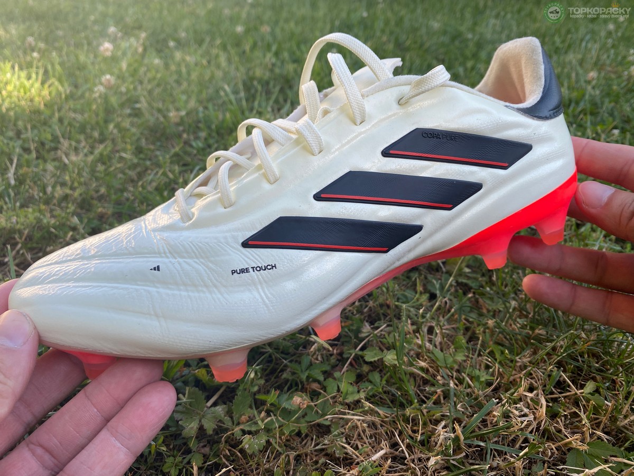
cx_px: 317
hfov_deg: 67.3
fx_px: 476
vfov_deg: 53.1
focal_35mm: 26
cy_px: 238
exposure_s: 1/296
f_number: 1.8
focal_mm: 4.25
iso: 32
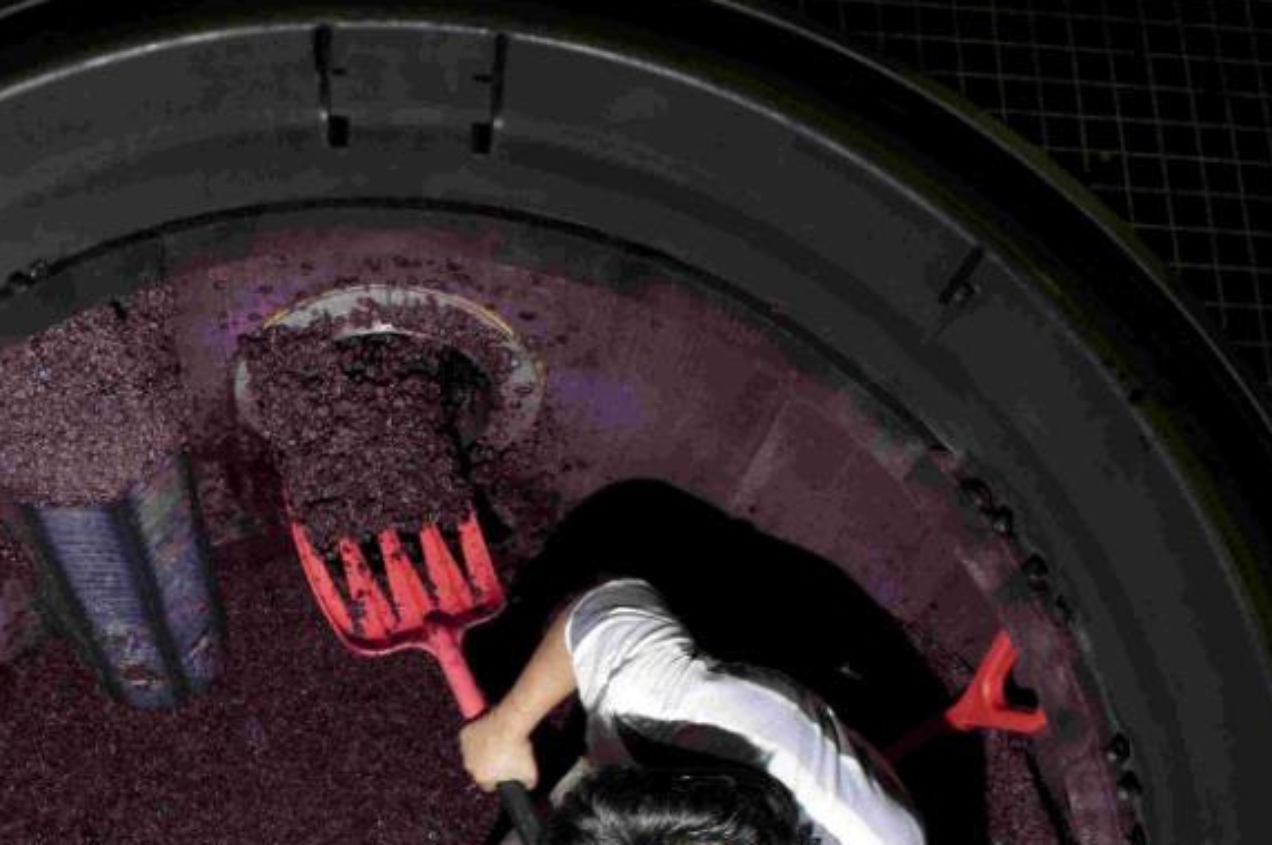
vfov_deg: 30.3
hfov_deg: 44.9
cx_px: 440
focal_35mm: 43
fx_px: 1518
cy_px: 695
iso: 400
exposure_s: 1/125
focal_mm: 24
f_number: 5.6
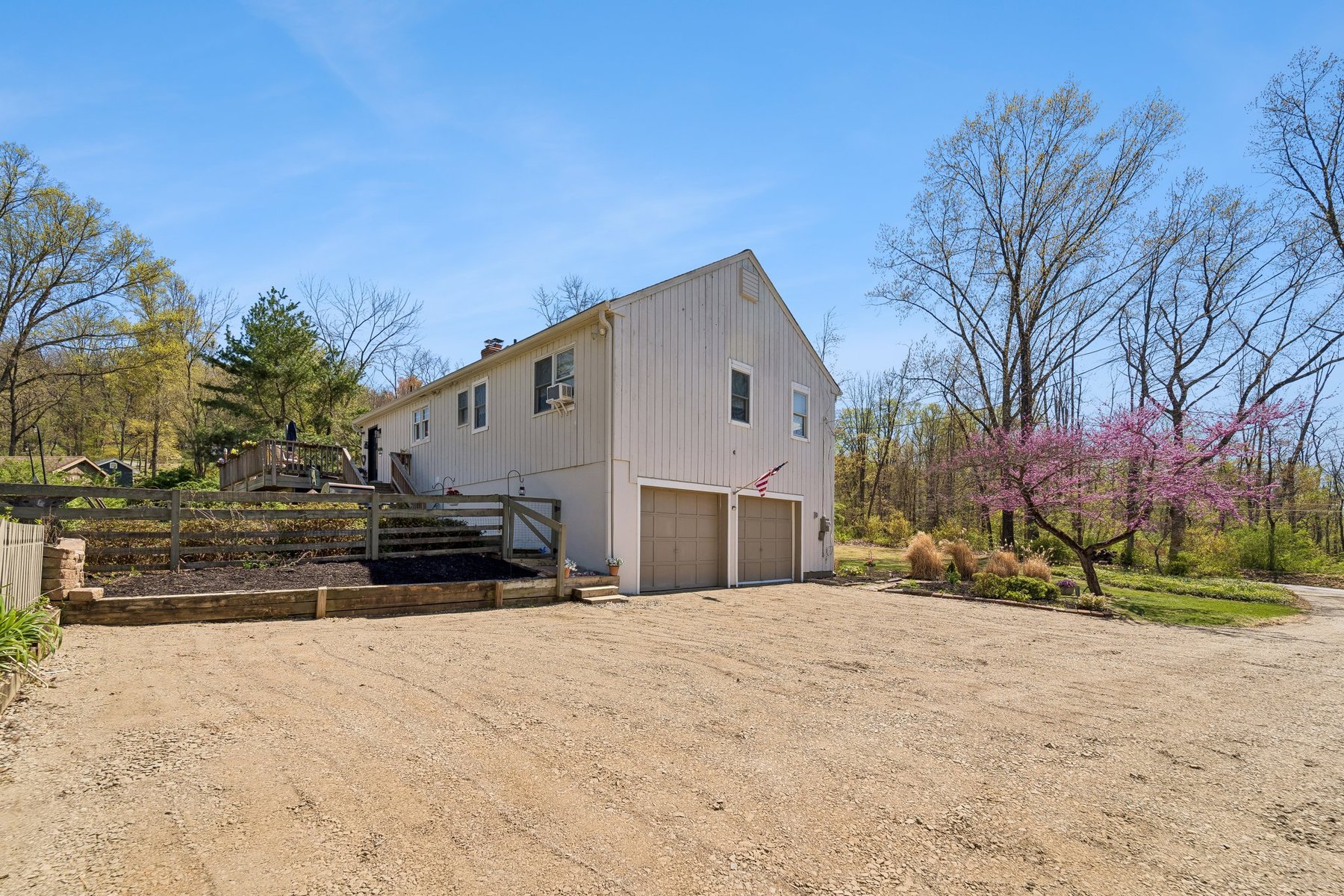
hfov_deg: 104.3
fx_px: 523
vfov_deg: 81.2
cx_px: 672
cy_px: 448
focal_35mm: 14
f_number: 7.1
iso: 160
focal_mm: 14
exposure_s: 1/640
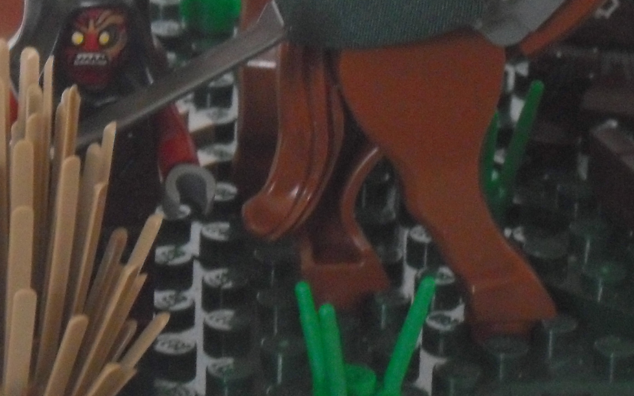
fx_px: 3767
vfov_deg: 6.0
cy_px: -54
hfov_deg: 9.6
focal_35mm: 218
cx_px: 357
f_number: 6.1
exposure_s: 1/22
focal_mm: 12.76
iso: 400
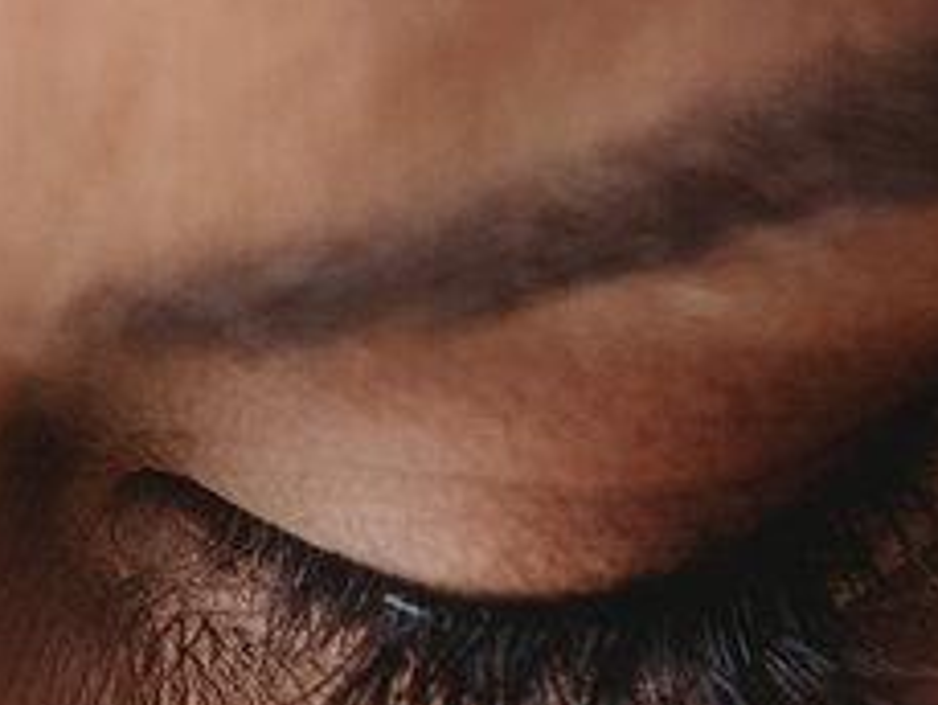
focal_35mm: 642
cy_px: 1058
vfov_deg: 2.3
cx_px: 74
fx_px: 17406
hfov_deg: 3.1
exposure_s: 1/160
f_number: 2.5
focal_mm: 85
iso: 500
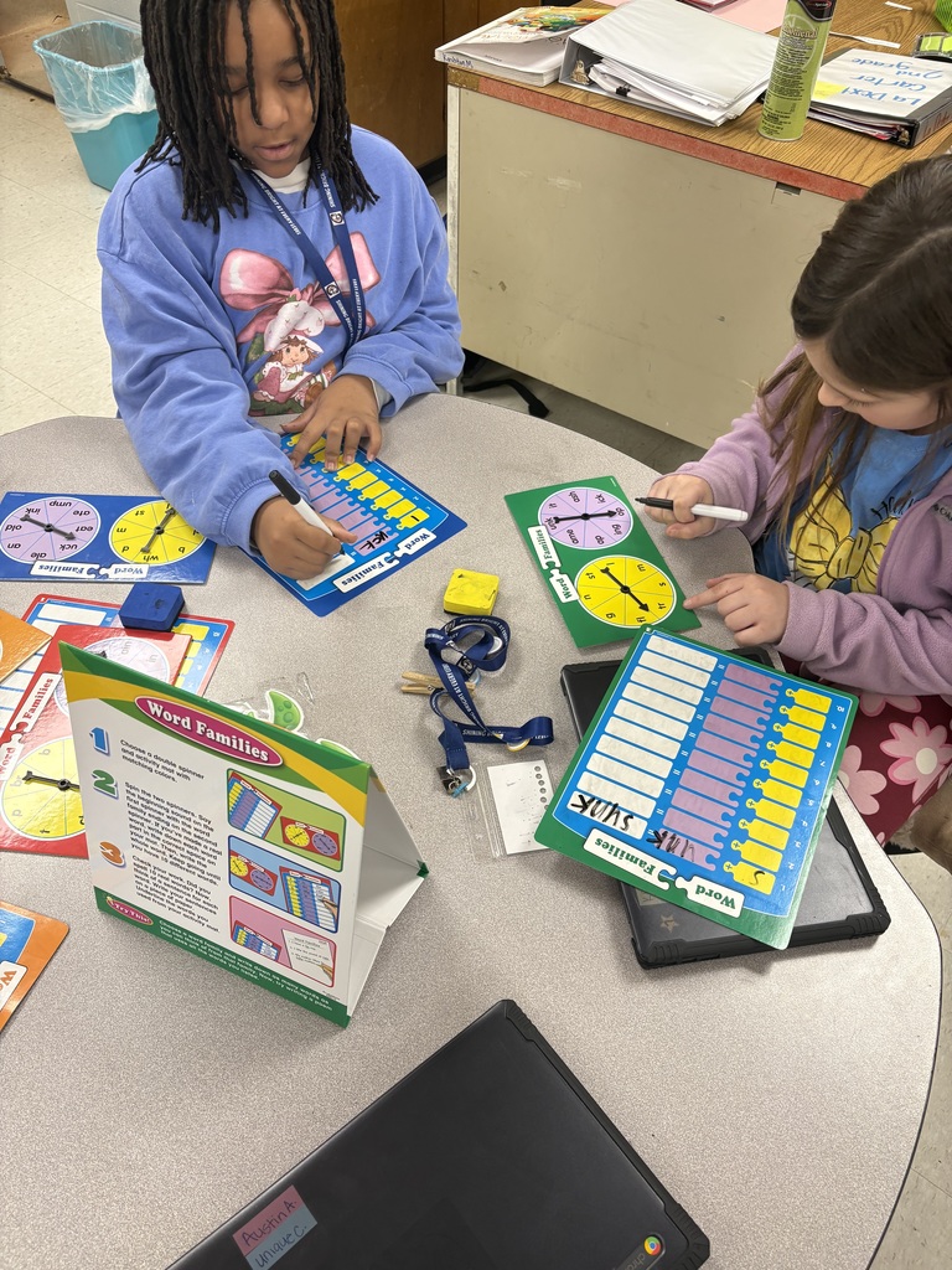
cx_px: 476
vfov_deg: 67.3
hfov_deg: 53.1
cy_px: 635
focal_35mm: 26
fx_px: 953
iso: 125
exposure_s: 1/90
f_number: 1.6
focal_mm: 5.96
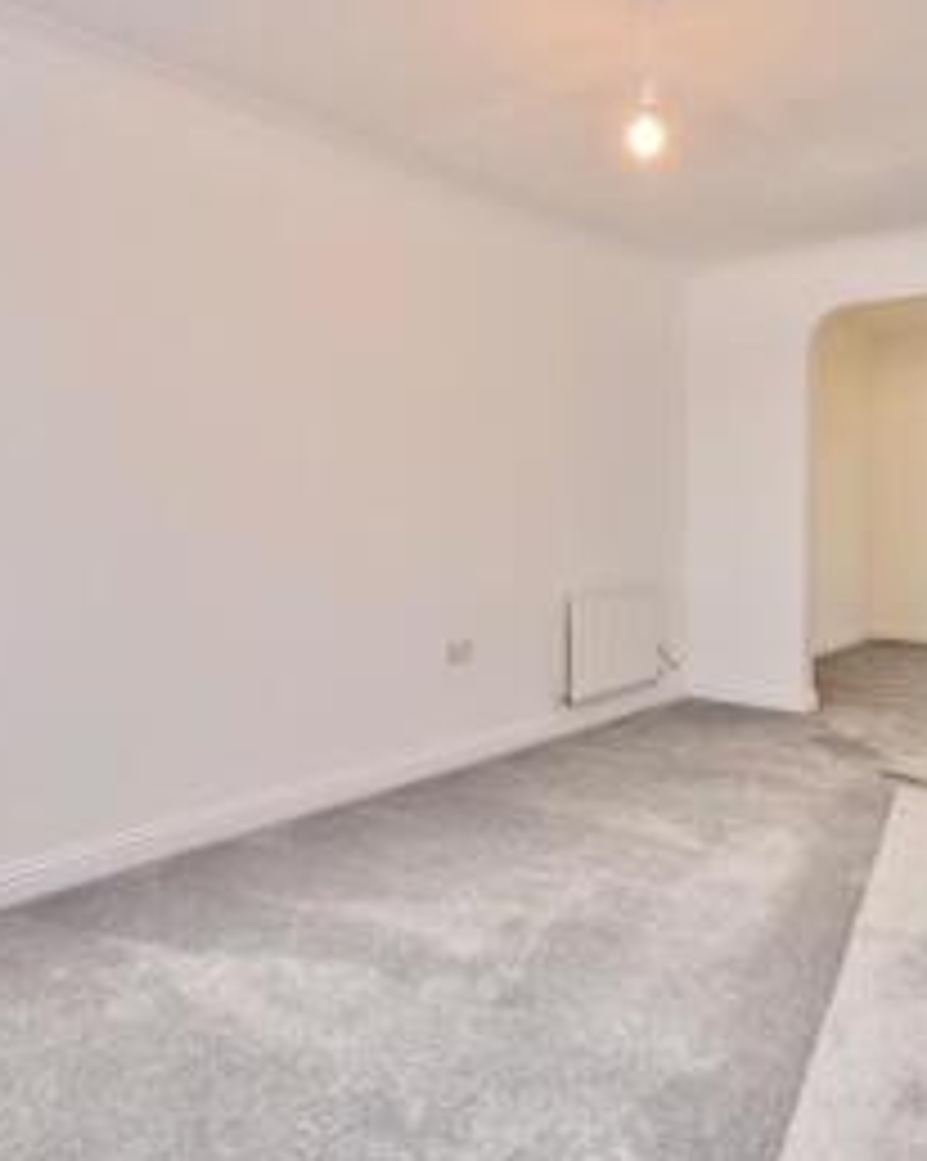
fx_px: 893
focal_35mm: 26
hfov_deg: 53.9
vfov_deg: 65.9
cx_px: 612
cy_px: 524
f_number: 5.6
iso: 800
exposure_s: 1/50
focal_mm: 10
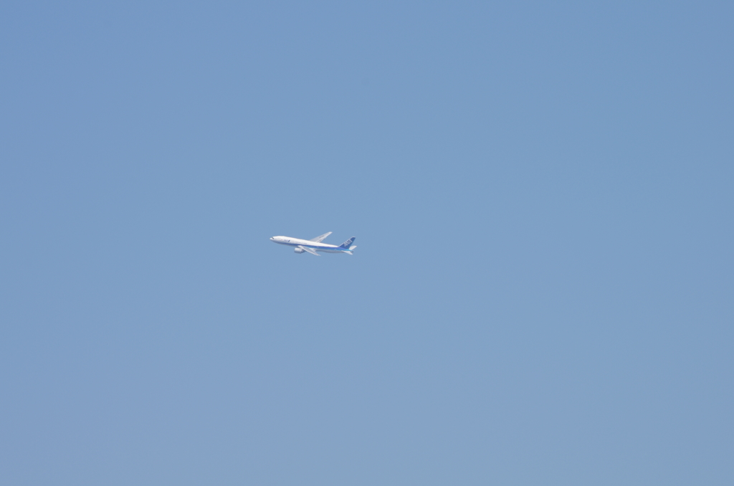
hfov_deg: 4.6
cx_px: 367
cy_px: 243
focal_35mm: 450
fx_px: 9155
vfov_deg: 3.0
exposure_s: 1/125
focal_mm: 300
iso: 80
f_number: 11
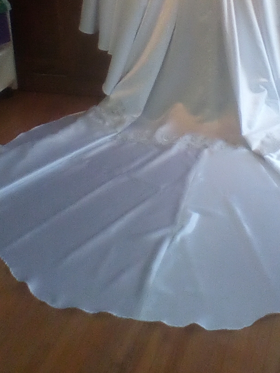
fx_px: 669
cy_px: 9
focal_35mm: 62
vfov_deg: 29.4
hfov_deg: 23.5
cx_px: 188
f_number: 2.4
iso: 204
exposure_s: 1/120
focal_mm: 2.38
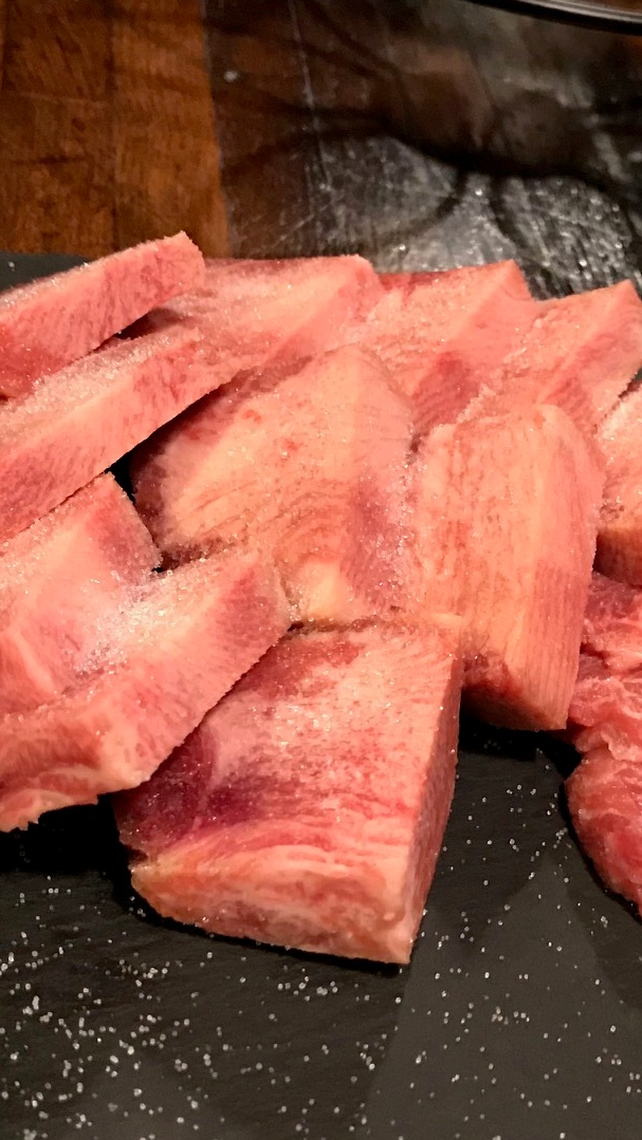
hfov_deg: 20.6
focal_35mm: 57
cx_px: 598
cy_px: 605
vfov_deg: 36.6
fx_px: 1725
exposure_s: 1/8
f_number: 1.8
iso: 100
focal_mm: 3.99
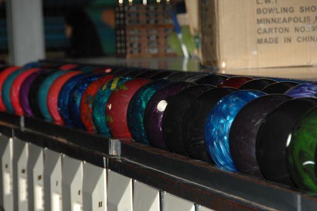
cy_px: 123
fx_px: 1867
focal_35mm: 212
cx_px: 165
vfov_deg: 6.5
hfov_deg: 9.7
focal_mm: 120
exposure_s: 1/125
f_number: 5.3
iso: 200
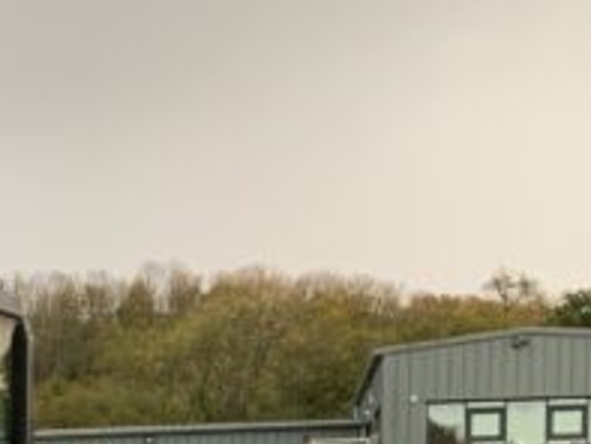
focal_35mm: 94
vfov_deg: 14.7
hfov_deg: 18.6
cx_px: -273
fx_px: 1606
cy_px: 654
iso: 64
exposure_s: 1/94
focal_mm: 3
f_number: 1.8
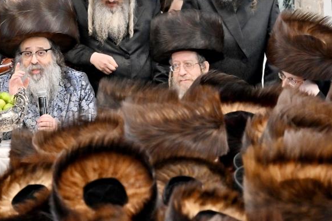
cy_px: 61
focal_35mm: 319
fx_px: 2941
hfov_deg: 6.4
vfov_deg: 4.3
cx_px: 40
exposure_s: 1/320
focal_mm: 120
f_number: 4
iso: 1250
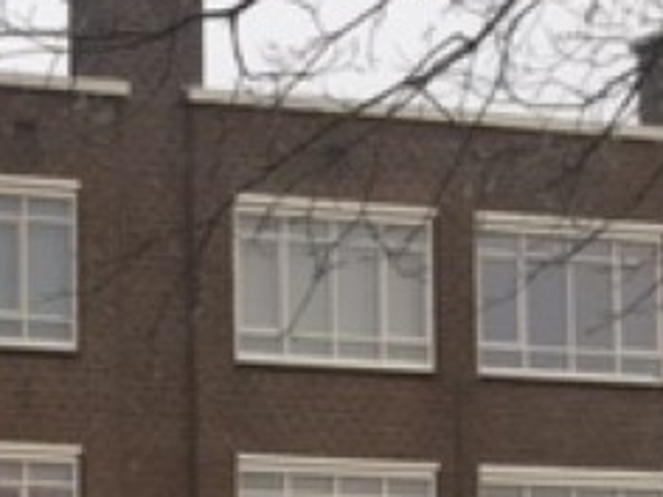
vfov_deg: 11.4
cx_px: -385
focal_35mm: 126
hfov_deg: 14.4
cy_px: 680
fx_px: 2413
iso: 32
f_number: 2.2
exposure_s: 1/549
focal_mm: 4.15
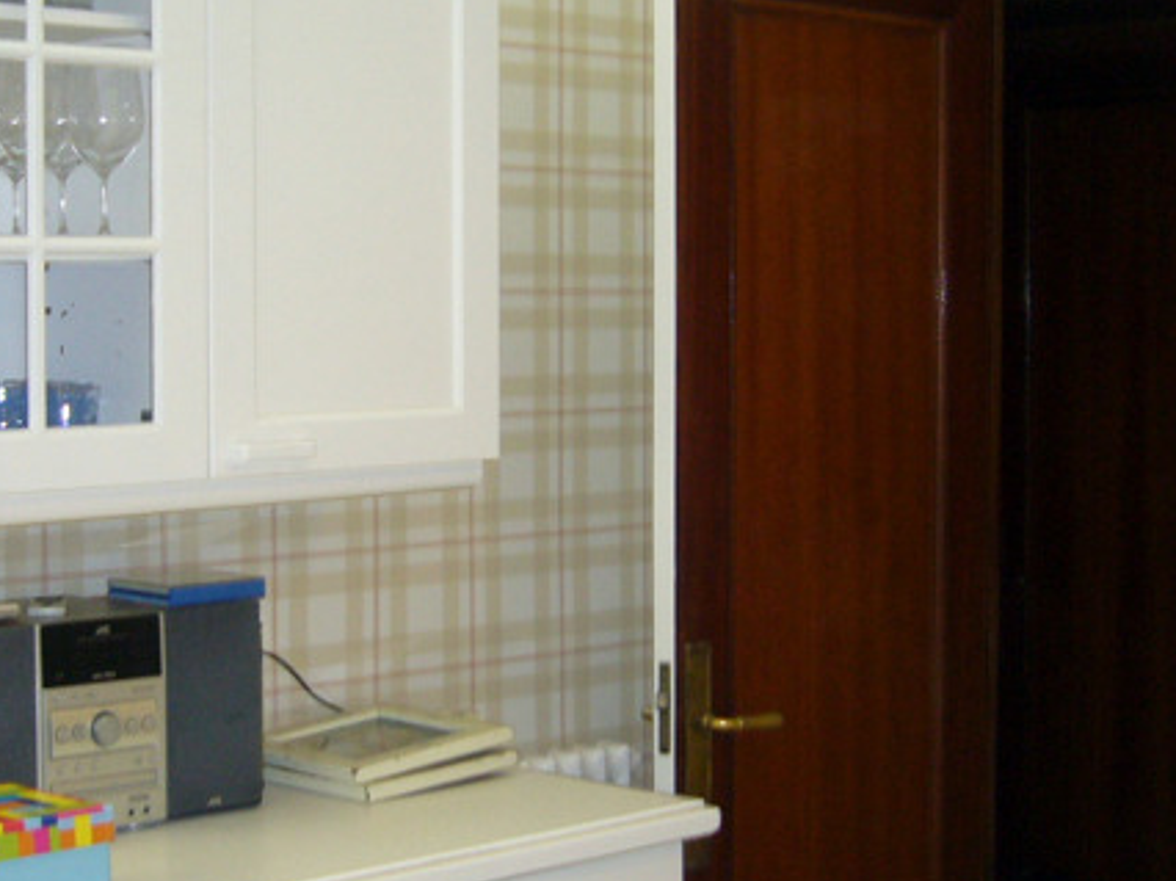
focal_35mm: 74
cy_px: 394
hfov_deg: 26.3
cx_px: 478
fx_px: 2513
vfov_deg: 19.9
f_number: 2.8
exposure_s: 1/30
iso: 100
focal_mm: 5.8
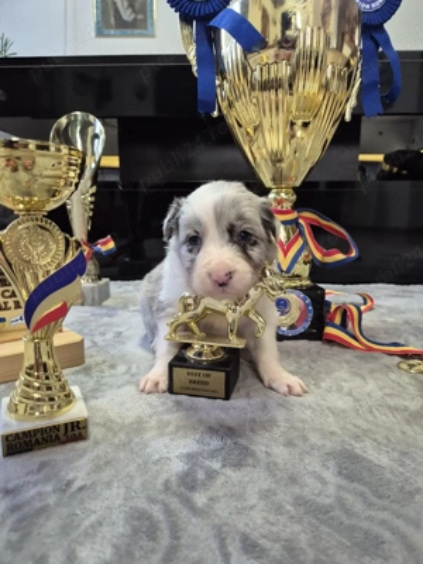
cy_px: 282
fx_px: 375
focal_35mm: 23
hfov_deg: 58.9
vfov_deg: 73.9
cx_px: 212
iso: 400
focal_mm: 5.4
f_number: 1.8
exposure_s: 1/100
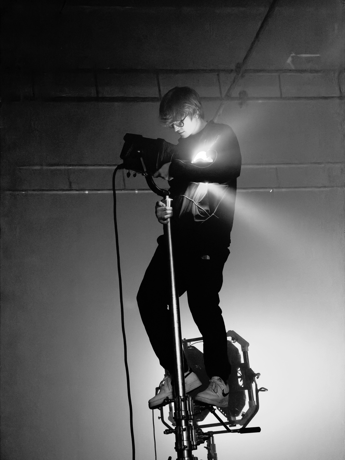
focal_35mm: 100
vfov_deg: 19.6
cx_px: 172
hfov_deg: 14.8
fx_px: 1329
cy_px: 230
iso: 500
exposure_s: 1/74
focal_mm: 16.89
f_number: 2.8
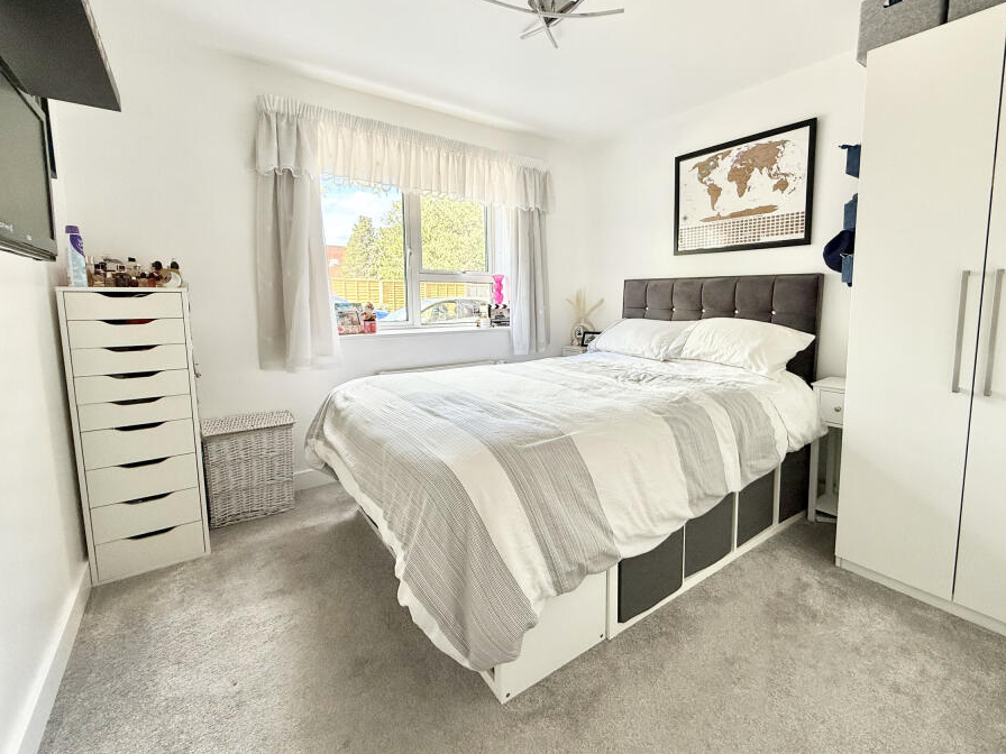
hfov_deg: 93.9
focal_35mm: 16
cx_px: 570
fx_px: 465
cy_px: 346
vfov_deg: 78.0
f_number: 2.2
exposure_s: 1/99
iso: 64
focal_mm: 2.22
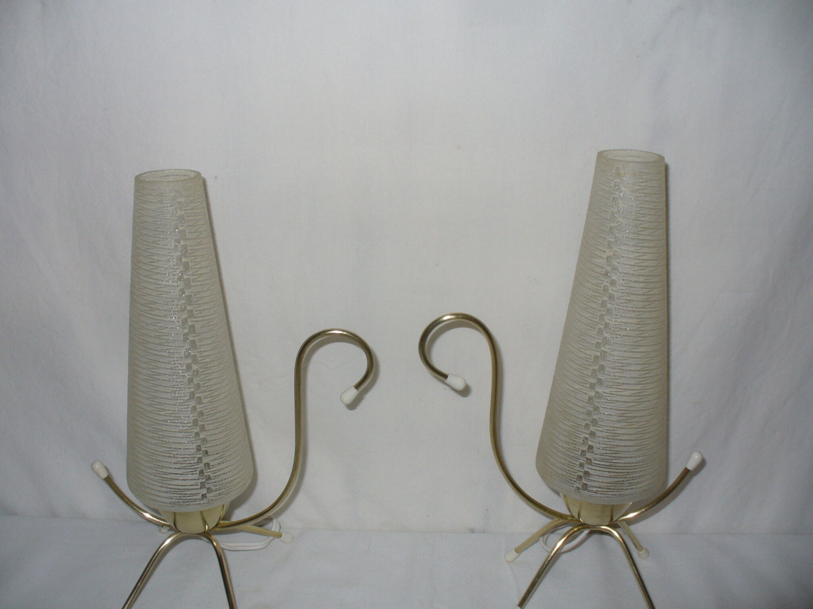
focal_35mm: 37
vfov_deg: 38.7
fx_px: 869
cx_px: 406
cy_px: 304
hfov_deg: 50.1
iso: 100
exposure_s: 1/30
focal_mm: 6.1
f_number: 2.8
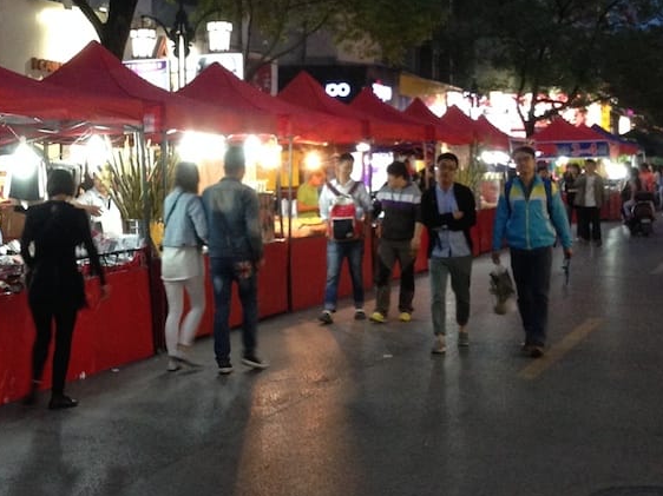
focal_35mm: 47
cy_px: 196
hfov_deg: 40.4
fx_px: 900
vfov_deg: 30.8
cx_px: 308
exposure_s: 1/20
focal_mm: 4.12
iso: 250
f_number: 2.4
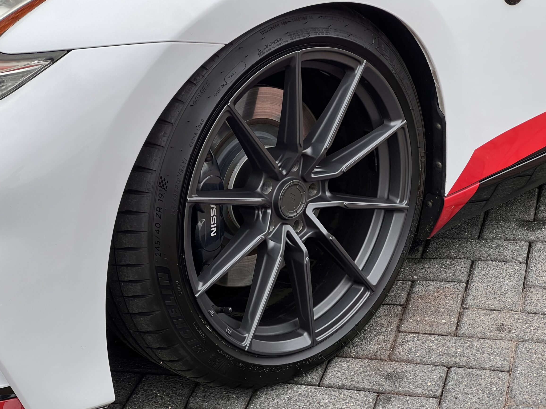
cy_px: 203
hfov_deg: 23.0
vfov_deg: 17.4
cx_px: 268
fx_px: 1341
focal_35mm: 85
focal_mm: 9
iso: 50
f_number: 2.8
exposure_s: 1/99
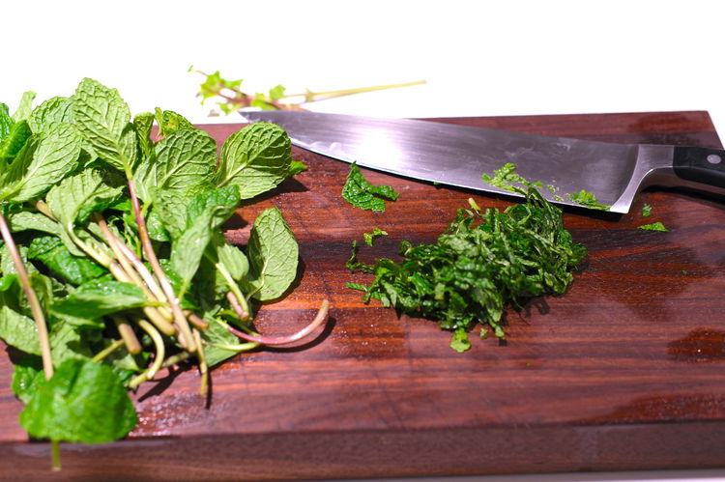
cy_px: 241
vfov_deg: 29.8
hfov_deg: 43.6
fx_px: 906
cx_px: 362
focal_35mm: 45
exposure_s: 1/42
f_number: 2.8
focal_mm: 30
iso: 250
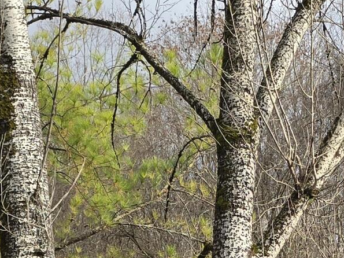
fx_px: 1153
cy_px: 454
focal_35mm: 116
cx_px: 150
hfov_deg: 17.0
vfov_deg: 11.8
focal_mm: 6.3
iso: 12
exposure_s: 1/310
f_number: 1.7
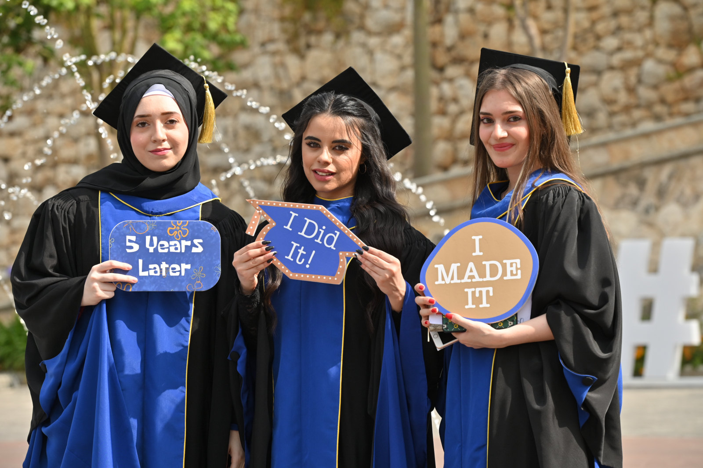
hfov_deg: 13.7
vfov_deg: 9.1
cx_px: 352
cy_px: 234
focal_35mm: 150
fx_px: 2928
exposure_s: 1/800
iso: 320
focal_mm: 150
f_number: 6.3
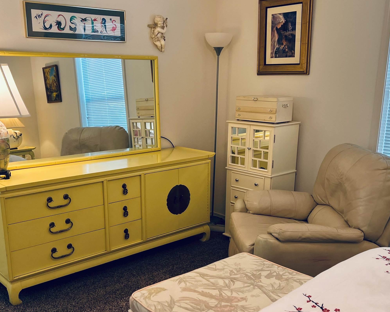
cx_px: 182
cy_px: 188
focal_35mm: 39
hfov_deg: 46.8
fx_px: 450
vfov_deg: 38.1
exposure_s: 1/120
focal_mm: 5.7
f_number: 1.5
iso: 100
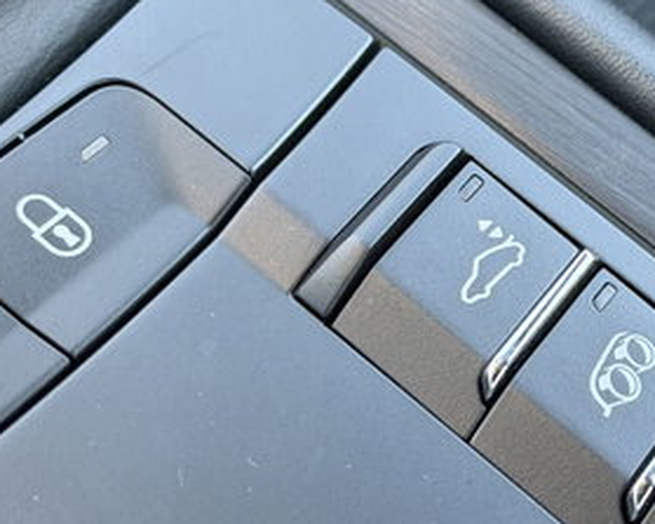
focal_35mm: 129
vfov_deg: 11.9
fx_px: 2500
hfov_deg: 14.8
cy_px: 186
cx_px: 589
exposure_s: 1/40
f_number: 1.78
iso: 250
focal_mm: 6.76
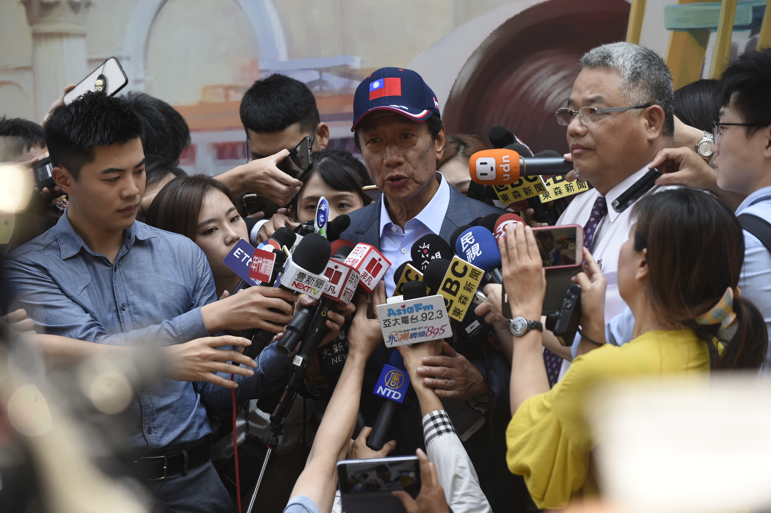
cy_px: 256
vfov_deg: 9.8
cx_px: 386
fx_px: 2997
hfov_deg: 14.7
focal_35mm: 140
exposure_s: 1/320
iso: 200
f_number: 5
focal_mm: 140
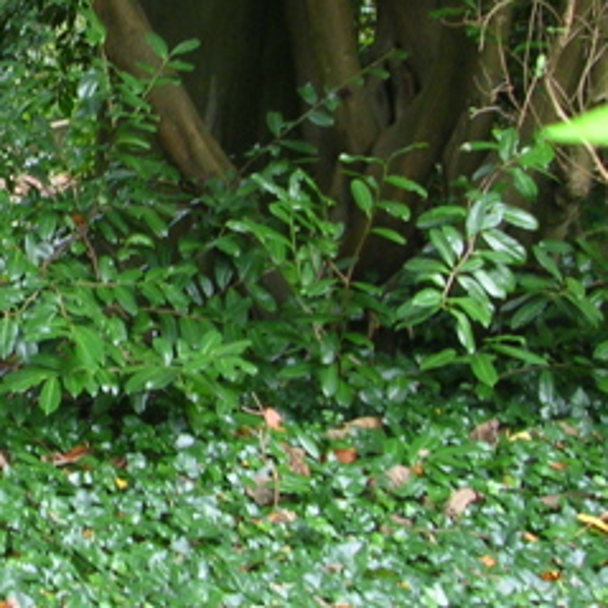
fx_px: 2961
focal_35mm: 149
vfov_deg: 11.7
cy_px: 191
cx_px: -188
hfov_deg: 11.4
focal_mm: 9.6
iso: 59
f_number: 3.5
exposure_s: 1/5.6
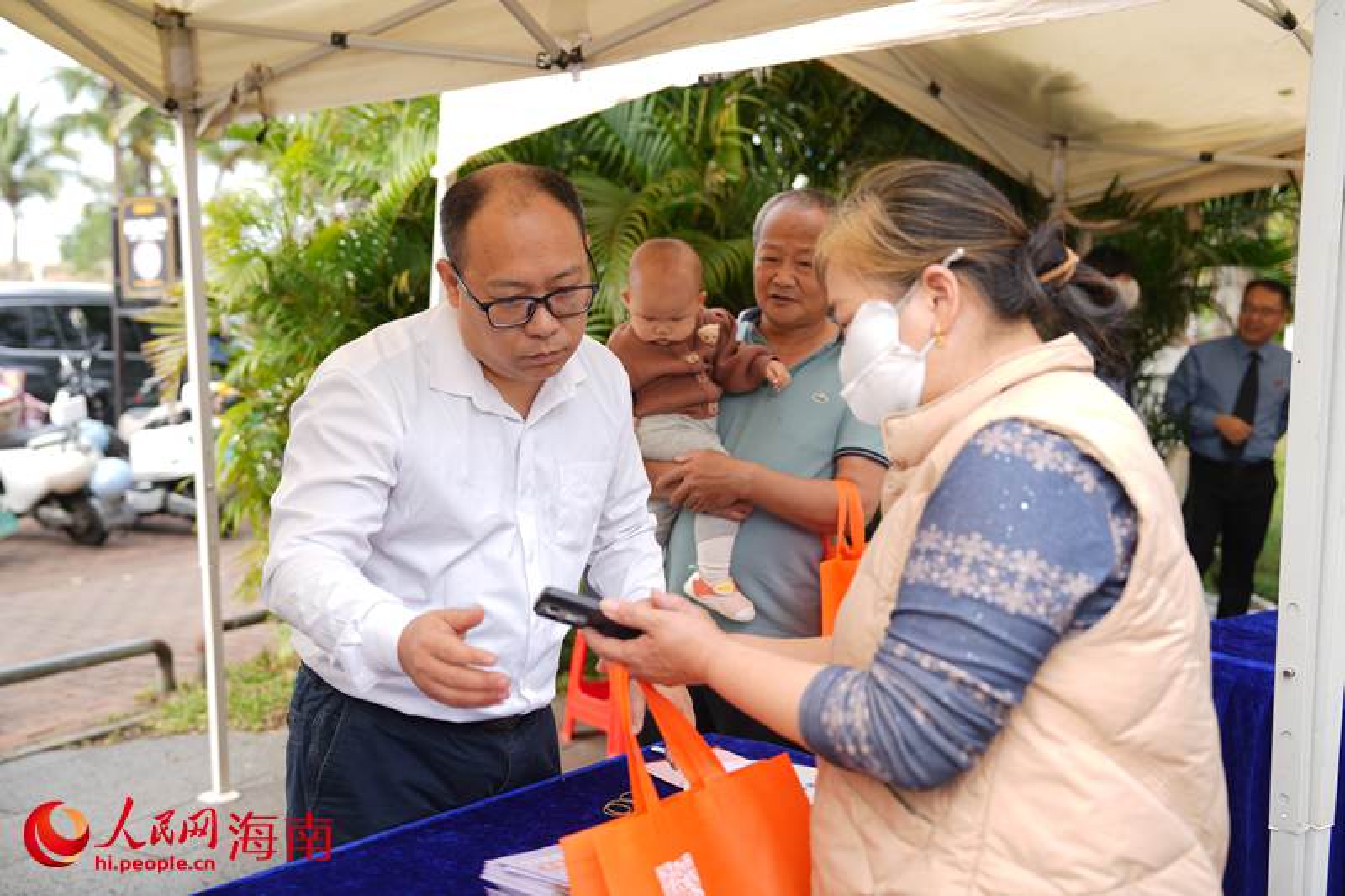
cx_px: 672
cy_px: 448
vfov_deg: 35.9
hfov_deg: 51.9
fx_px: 1382
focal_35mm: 37
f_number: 2.8
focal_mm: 37
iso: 50
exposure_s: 1/100
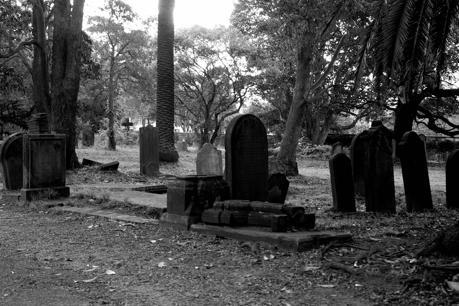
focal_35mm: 50
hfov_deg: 39.6
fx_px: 637
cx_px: 230
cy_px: 153
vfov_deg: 27.0
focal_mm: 18.3
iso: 250
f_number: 2.8
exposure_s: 1/8
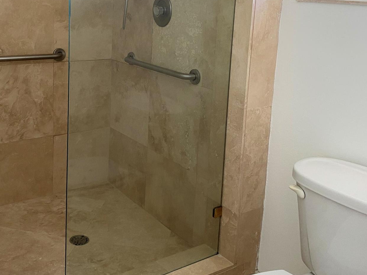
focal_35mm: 43
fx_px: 456
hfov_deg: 43.8
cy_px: 67
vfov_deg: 32.9
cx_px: 170
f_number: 1.8
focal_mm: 4.25
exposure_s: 1/73
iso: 125
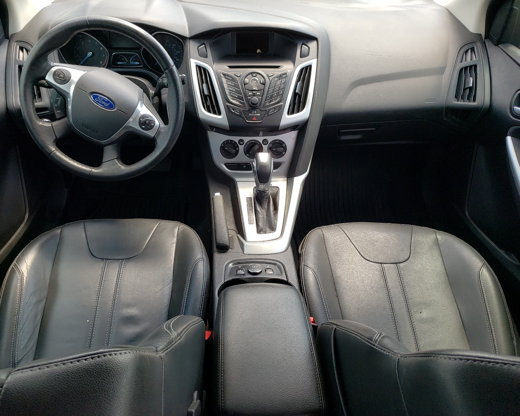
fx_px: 431
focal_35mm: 28
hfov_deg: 62.2
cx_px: 245
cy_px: 204
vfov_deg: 51.5
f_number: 1.5
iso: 50
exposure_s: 1/227
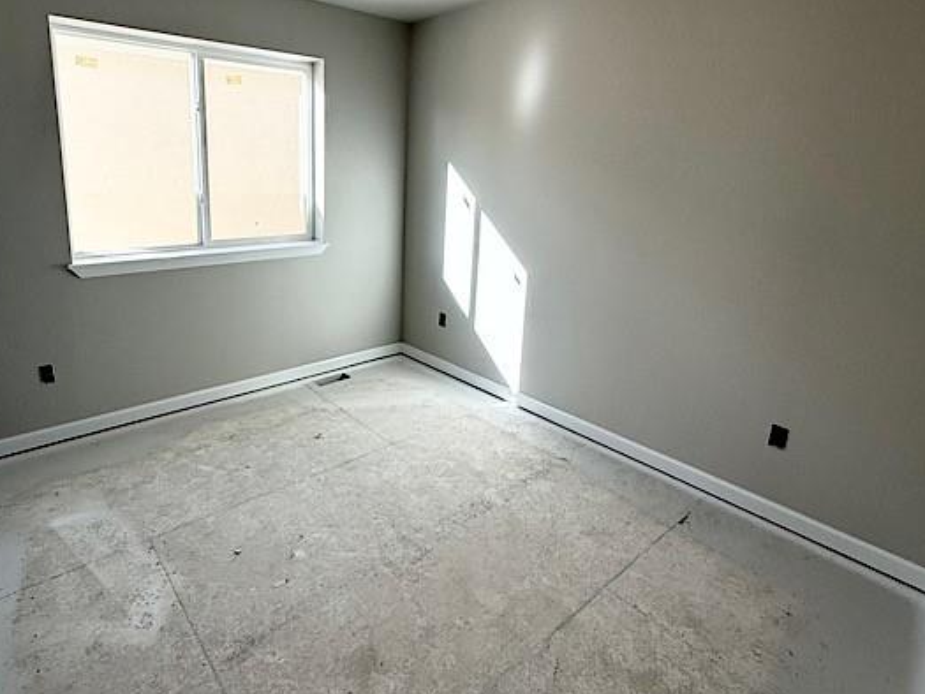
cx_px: 395
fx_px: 535
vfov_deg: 65.2
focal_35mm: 20
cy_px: 267
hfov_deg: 81.2
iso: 64
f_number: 2.2
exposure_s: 1/590
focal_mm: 2.22
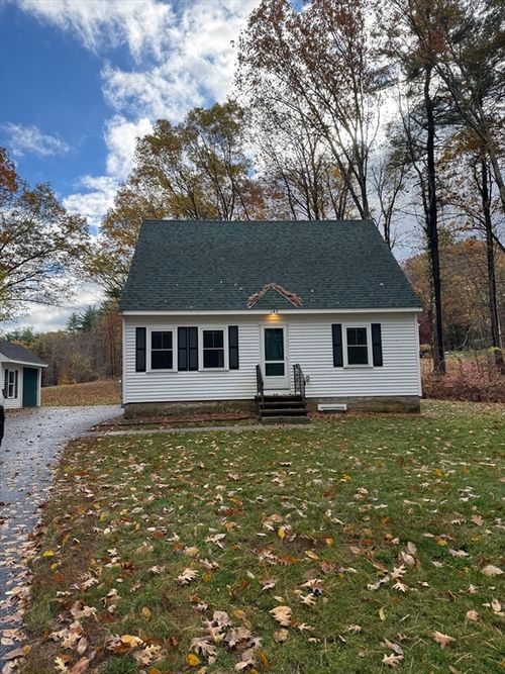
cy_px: 337
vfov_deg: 71.6
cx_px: 252
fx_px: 467
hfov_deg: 56.8
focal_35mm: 24
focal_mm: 6.76
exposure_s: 1/1261
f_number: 1.78
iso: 80
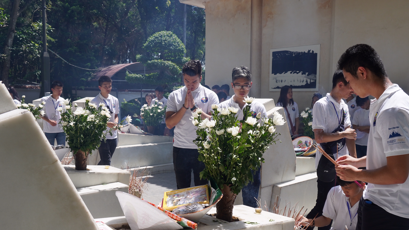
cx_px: 215
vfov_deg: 34.5
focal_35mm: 34
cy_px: 146
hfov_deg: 58.0
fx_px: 369
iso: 100
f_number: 4.5
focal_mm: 16
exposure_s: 1/640
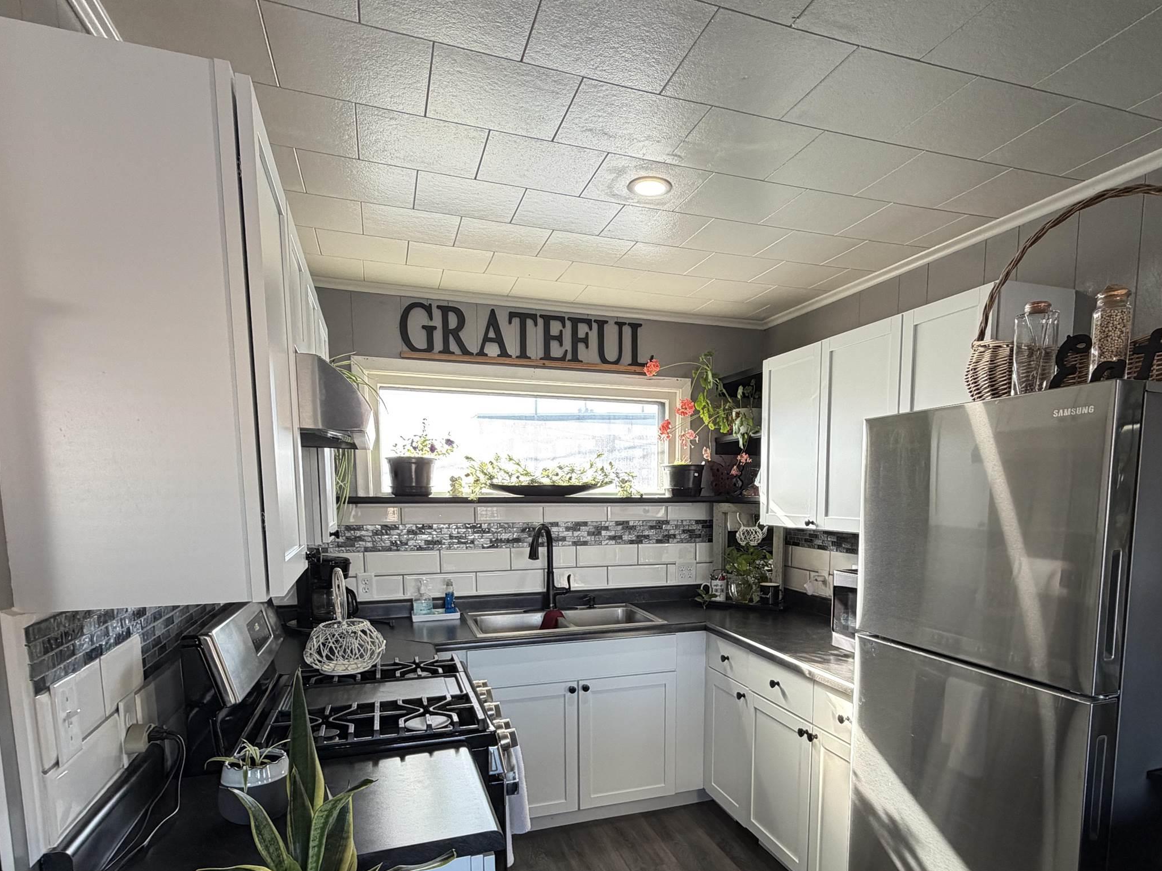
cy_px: 580
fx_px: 705
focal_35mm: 21
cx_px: 660
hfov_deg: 78.6
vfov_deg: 61.9
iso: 160
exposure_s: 1/120
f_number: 2.2
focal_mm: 2.22
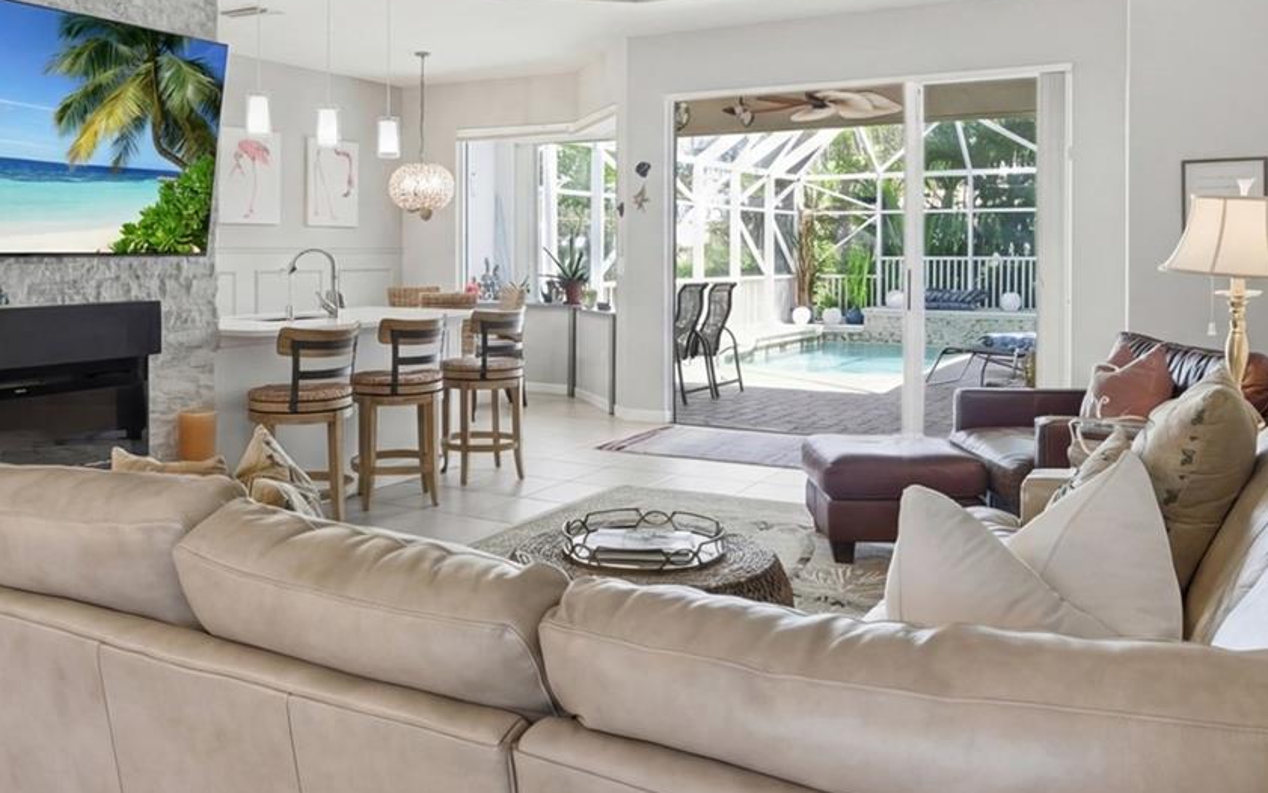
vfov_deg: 40.0
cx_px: 576
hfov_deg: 61.1
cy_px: 253
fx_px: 1071
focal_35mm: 31
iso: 400
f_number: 9
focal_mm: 16
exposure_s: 1/50
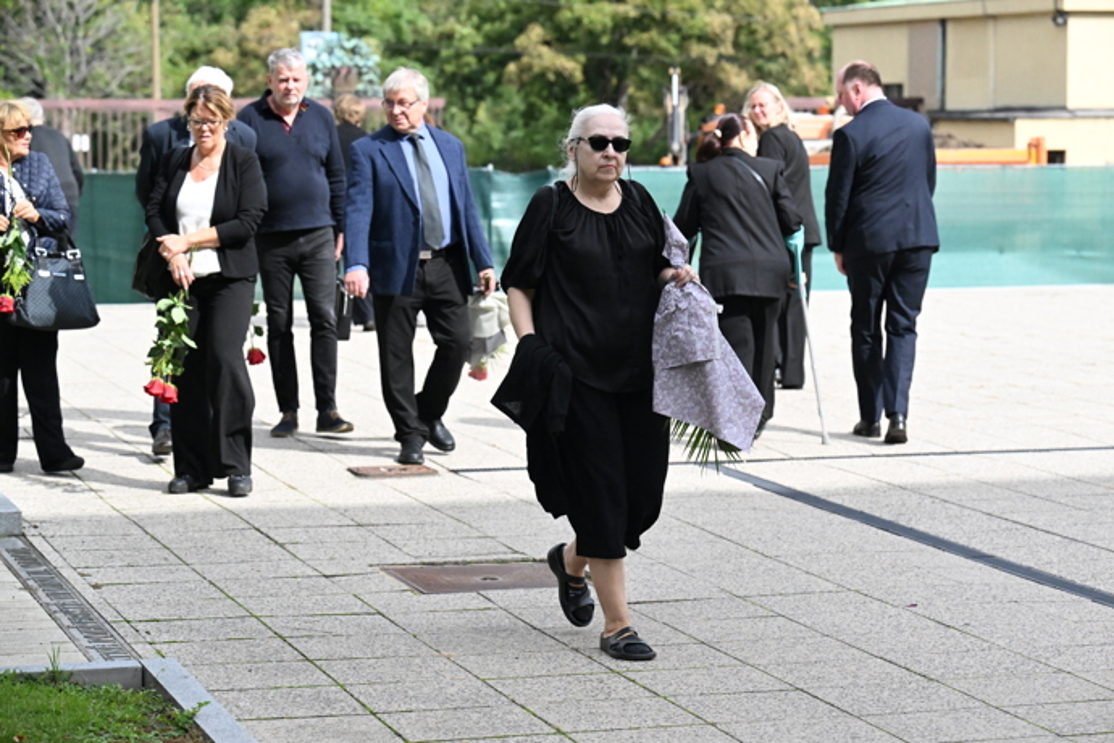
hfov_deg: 20.2
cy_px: 372
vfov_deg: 13.6
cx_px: 557
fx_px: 3125
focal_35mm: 101
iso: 8000
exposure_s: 1/26000
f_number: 5
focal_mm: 101
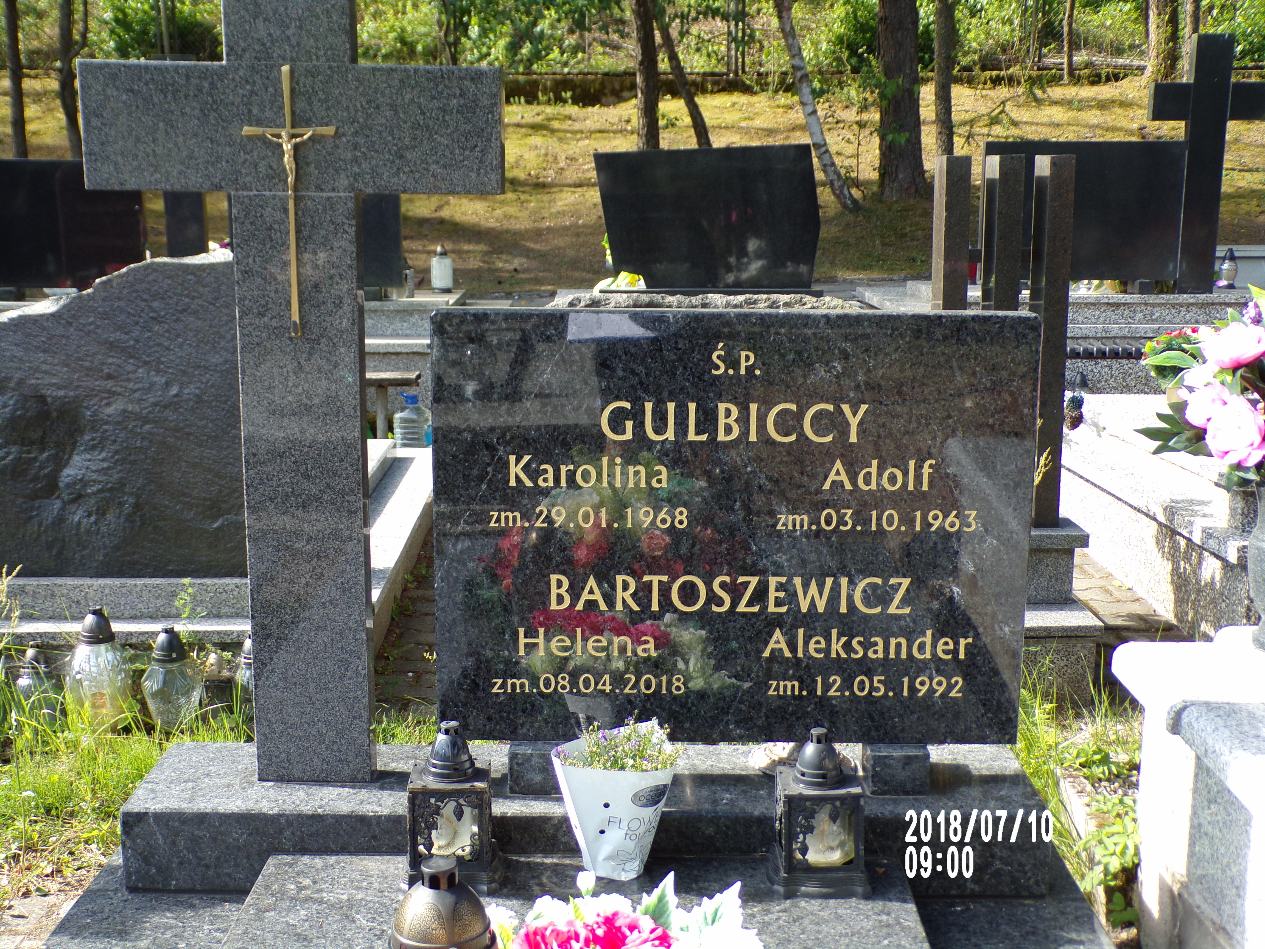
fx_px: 1535
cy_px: 474
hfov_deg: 44.8
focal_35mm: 42
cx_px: 632
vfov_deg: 34.3
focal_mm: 7.6
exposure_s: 1/200
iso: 80
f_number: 3.4
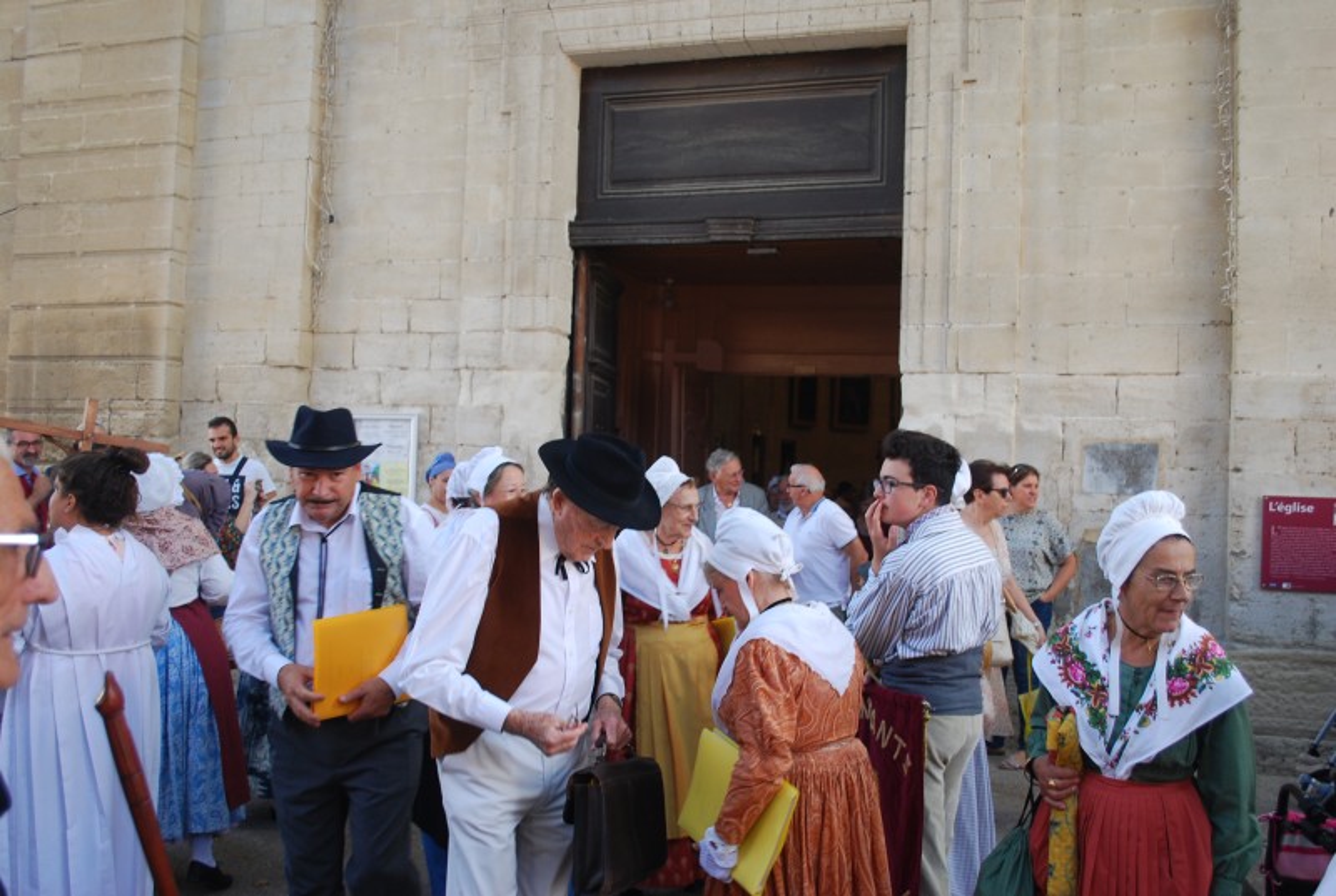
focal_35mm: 33
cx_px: 668
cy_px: 448
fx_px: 1227
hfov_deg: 57.1
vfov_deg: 40.1
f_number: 4
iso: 200
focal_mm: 22
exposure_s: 1/60
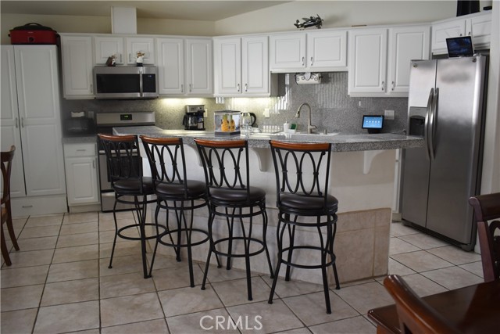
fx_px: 417
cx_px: 250
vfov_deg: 43.6
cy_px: 167
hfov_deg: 61.9
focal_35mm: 30
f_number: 4
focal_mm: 20
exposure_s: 1/60
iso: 560
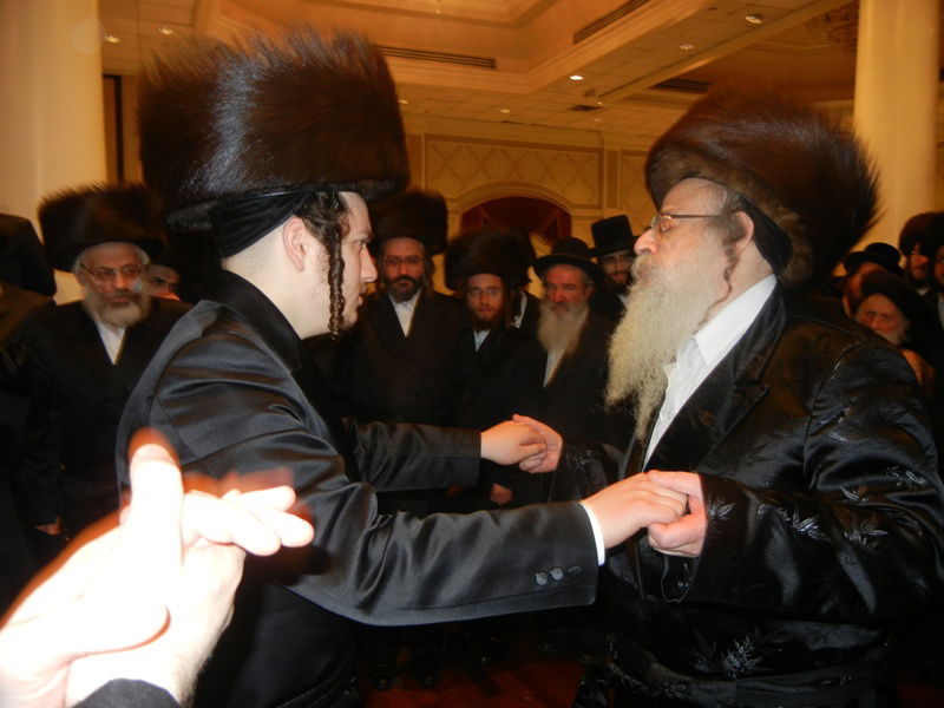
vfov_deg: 46.8
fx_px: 818
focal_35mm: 30
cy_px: 354
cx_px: 472
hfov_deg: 60.0
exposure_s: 1/30
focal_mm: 5.4
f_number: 3.5
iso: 200
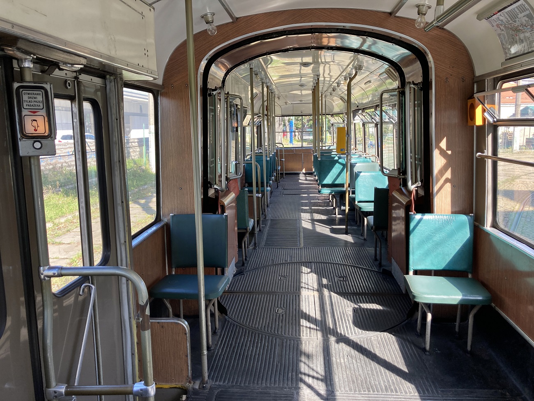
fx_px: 432
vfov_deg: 49.7
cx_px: 267
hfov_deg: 63.4
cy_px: 200
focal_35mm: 28
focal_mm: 3.99
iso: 25
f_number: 1.8
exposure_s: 1/121
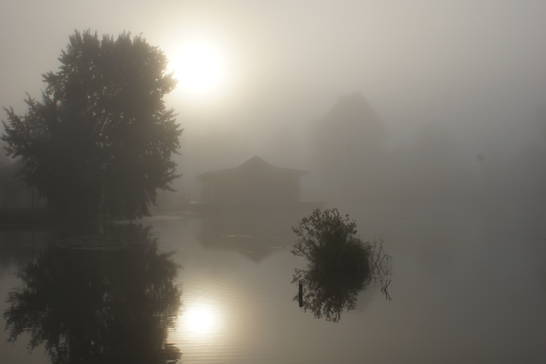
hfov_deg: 43.6
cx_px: 273
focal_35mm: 45
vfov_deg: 29.9
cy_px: 182
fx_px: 682
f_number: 9
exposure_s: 1/400
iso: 100
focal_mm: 30
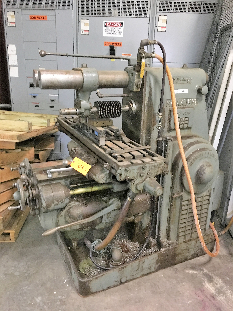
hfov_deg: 48.2
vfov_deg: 61.7
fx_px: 260
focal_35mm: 29
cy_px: 156
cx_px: 116
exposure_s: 1/15
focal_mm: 4.15
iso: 500
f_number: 2.2
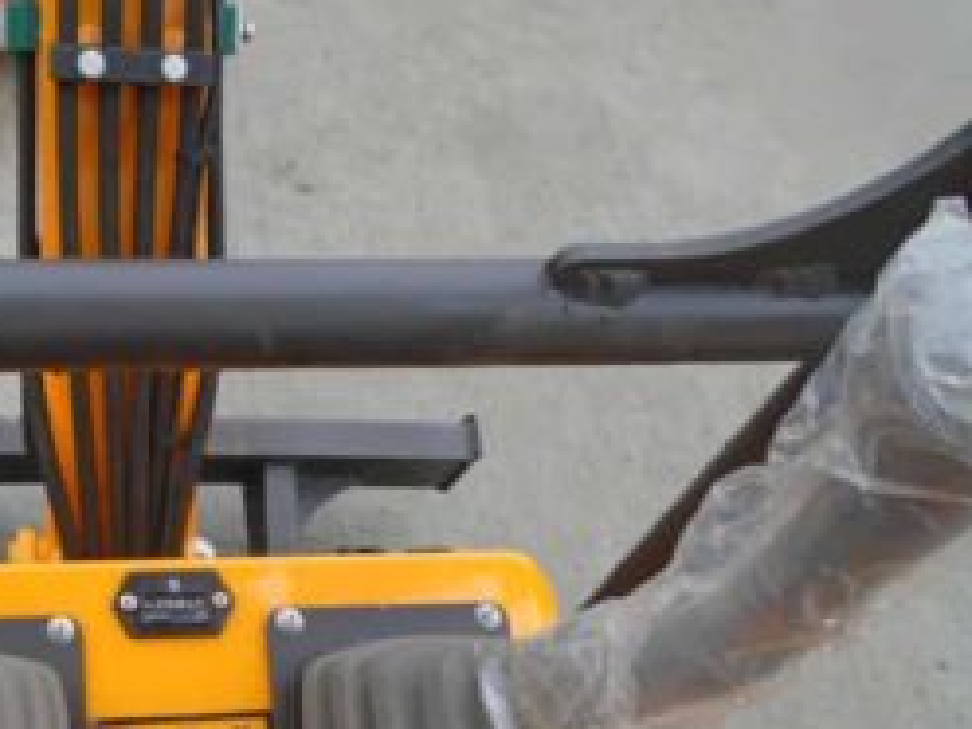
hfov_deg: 42.7
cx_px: 192
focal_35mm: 42
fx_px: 1179
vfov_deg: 33.6
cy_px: 549
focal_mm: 4.6
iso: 100
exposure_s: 1/80
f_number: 3.2
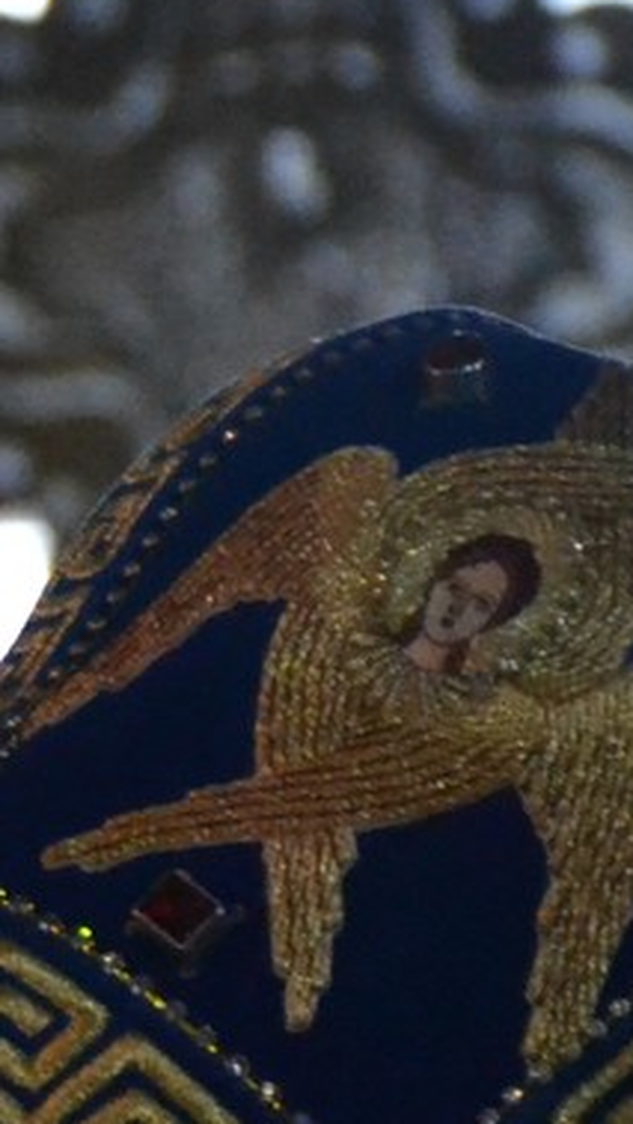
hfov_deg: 1.5
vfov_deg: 2.7
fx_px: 23691
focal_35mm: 795
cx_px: -1150
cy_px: 1142
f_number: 5.6
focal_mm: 100
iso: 3200
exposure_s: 1/60
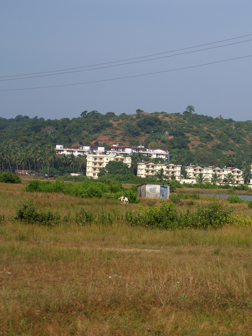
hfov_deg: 13.4
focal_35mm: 109
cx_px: 239
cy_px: 168
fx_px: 1058
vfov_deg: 18.0
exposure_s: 1/800
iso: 200
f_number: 9
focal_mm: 50
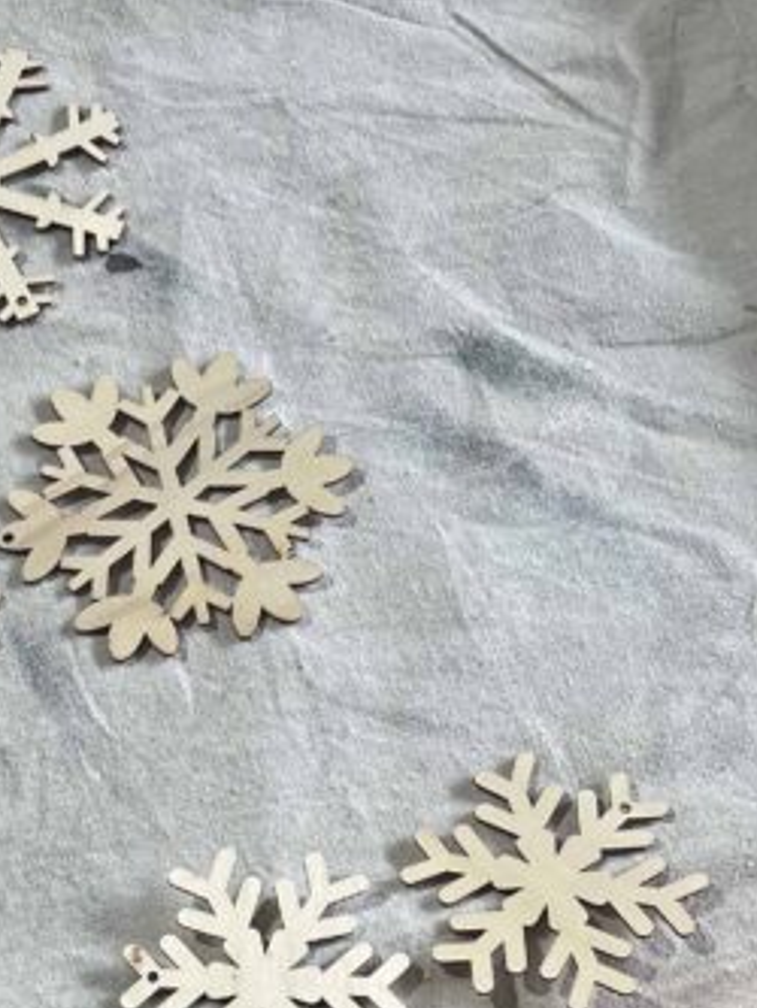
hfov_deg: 17.7
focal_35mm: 80
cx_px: -112
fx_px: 2331
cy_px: 1320
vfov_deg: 21.9
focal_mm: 5.7
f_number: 1.5
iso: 80
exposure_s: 1/120
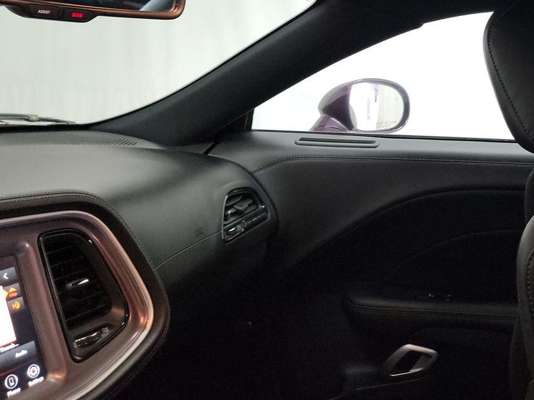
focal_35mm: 46
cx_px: 494
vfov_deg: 29.9
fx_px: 710
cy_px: 26
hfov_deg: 38.1
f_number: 1.8
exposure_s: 1/59
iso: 1215
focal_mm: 6.7
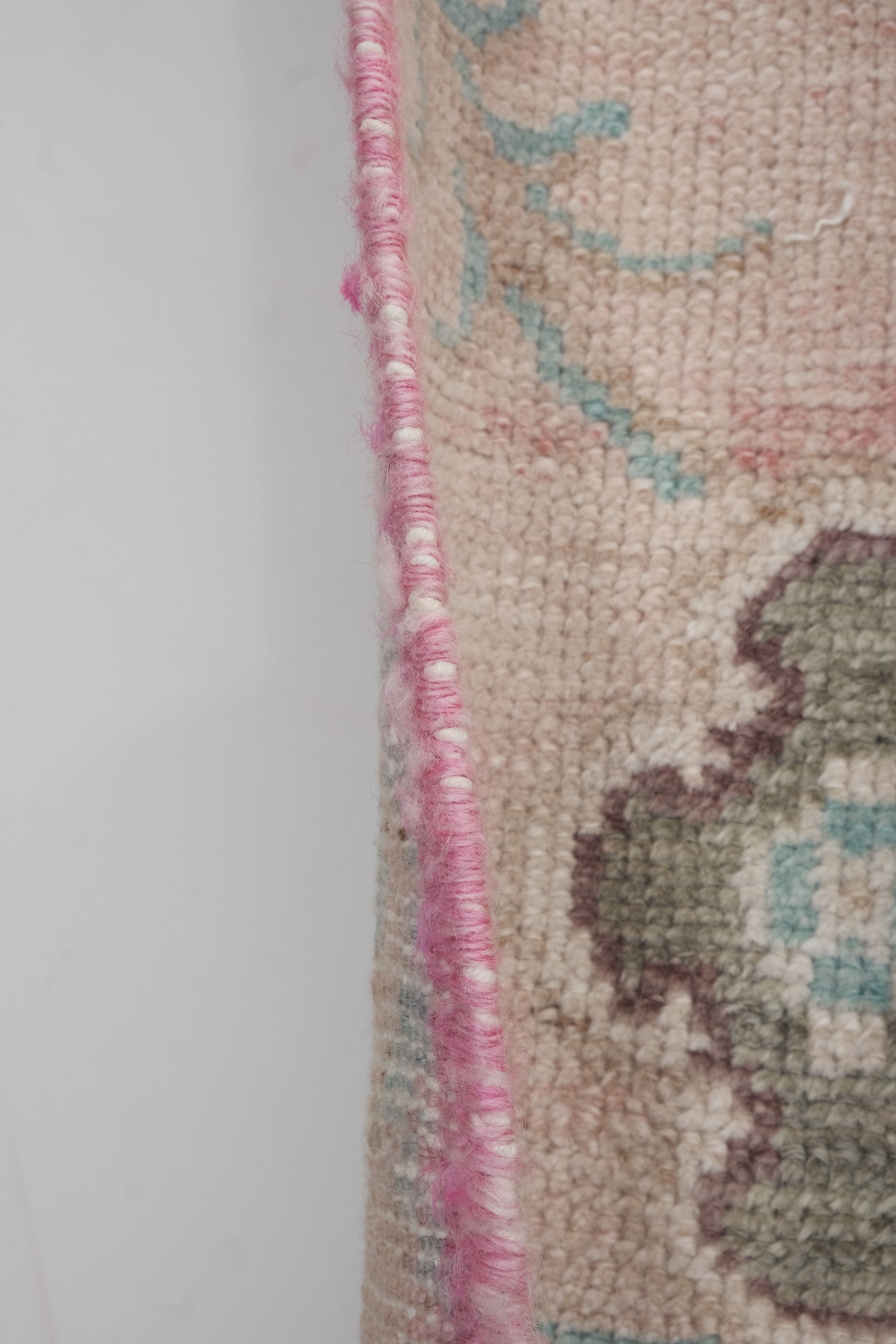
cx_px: 448
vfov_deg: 41.9
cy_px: 672
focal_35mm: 47
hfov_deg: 28.6
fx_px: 1755
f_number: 13
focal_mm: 31.5
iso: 160
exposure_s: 1/160
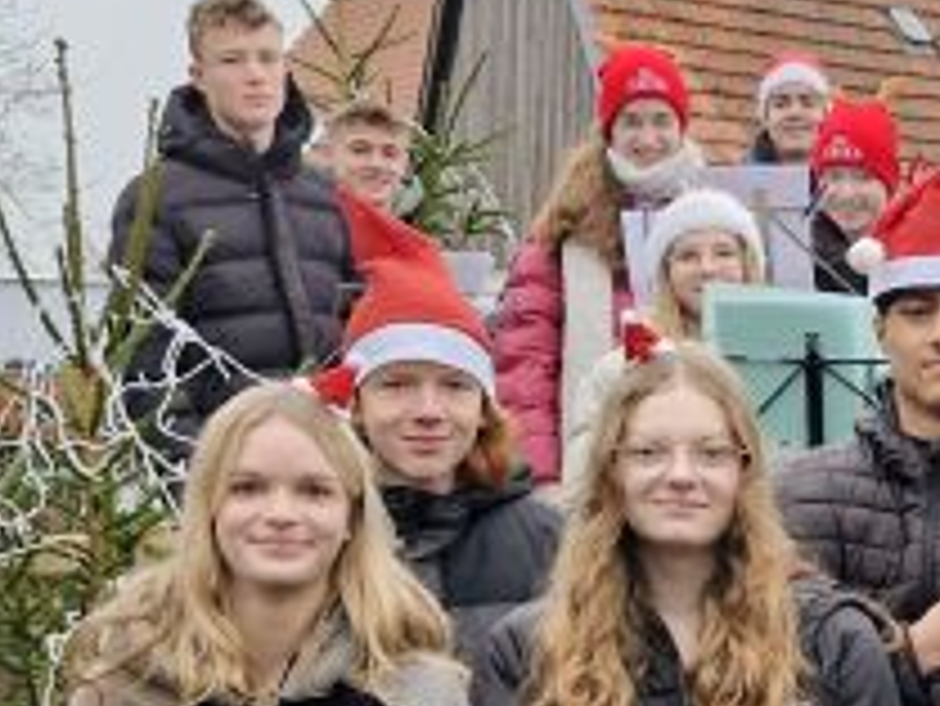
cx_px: 1142
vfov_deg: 16.6
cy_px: 634
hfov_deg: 20.7
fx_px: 2391
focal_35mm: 88
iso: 160
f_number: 1.8
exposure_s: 1/180
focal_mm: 5.54
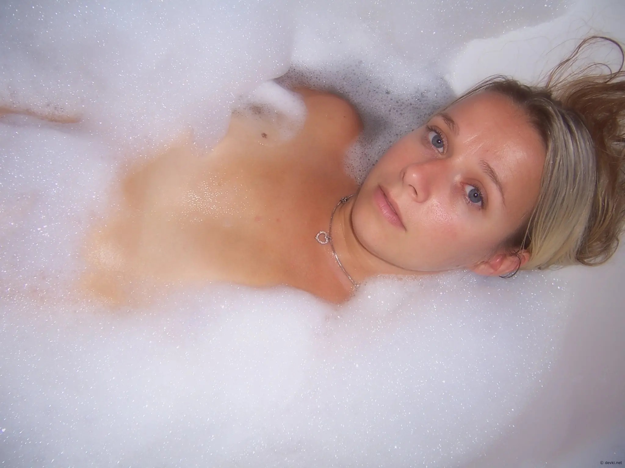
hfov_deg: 55.4
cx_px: 312
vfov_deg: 42.9
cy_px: 234
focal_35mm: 33
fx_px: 596
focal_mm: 5.5
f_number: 2.8
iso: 80
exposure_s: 1/60
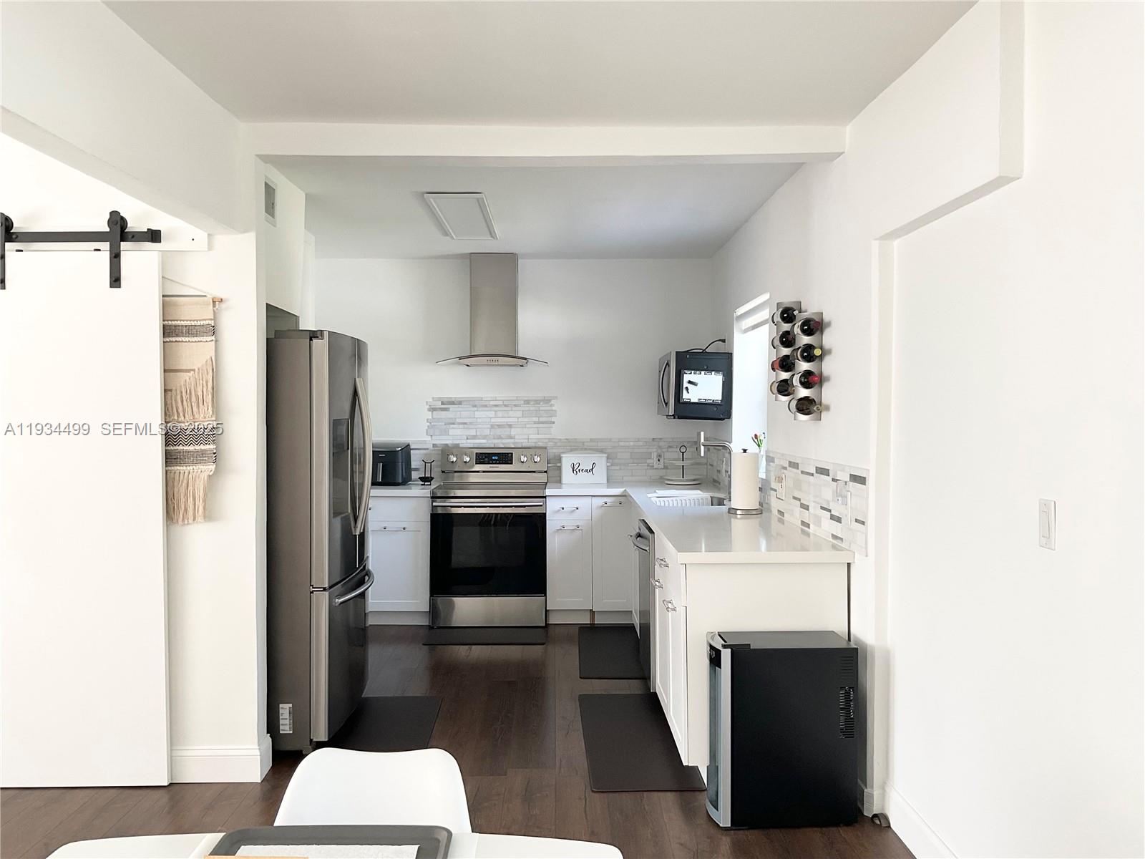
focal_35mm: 29
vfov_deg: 48.2
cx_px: 572
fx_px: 959
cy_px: 430
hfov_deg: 61.7
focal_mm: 3
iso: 40
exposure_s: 1/122
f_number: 1.8
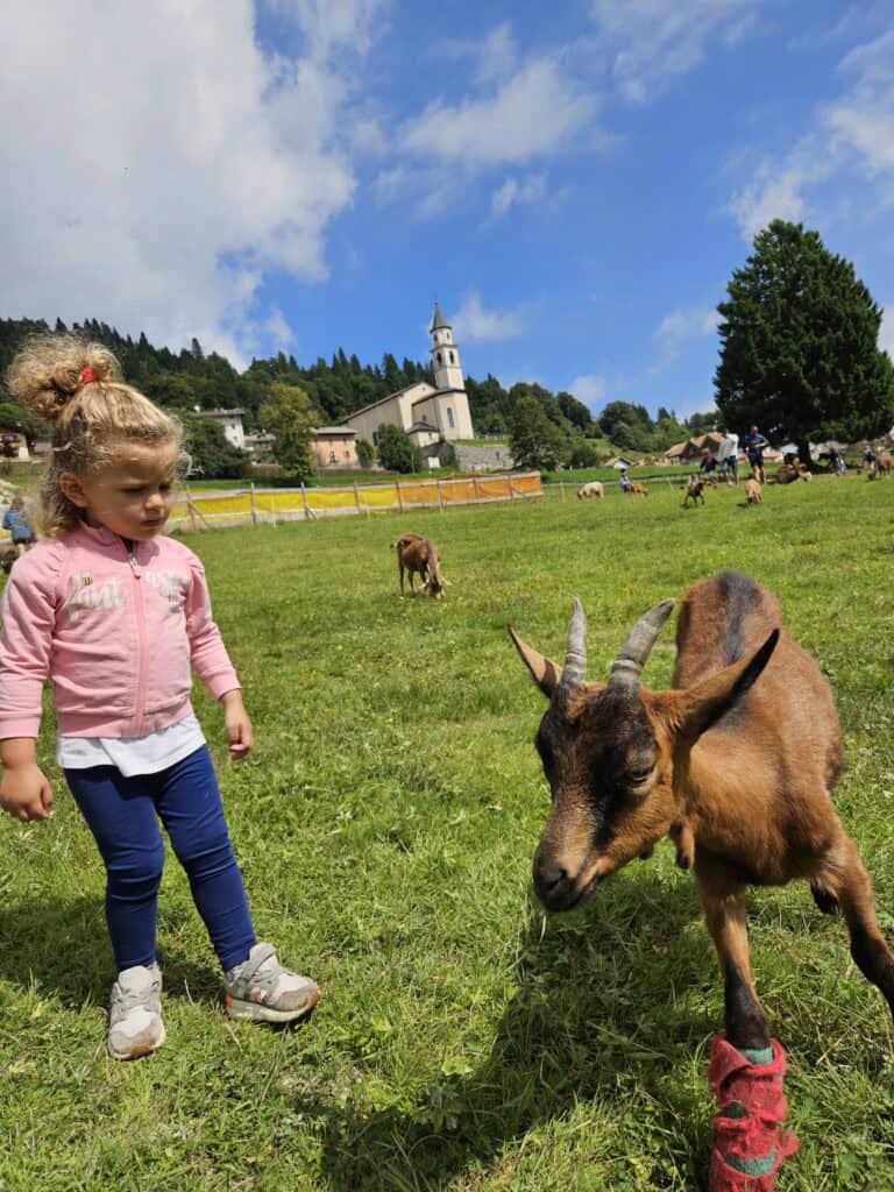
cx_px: 447
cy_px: 596
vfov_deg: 73.9
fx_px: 792
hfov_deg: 58.9
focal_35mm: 23
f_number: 1.8
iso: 25
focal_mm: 5.4
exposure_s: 1/3185
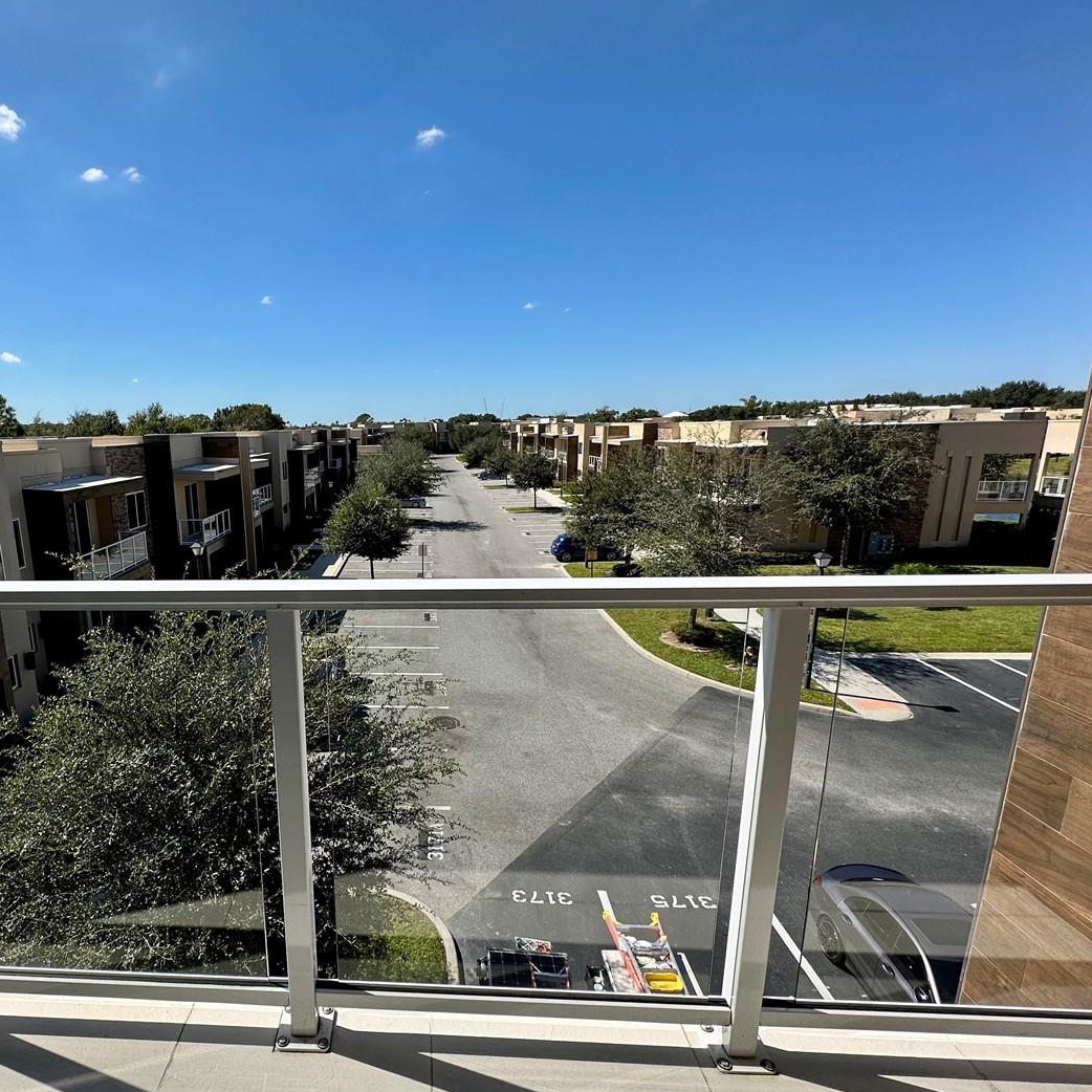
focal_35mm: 19
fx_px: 678
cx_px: 376
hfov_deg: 75.6
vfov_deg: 77.6
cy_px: 585
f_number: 2.2
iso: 50
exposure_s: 1/1618
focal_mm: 2.22
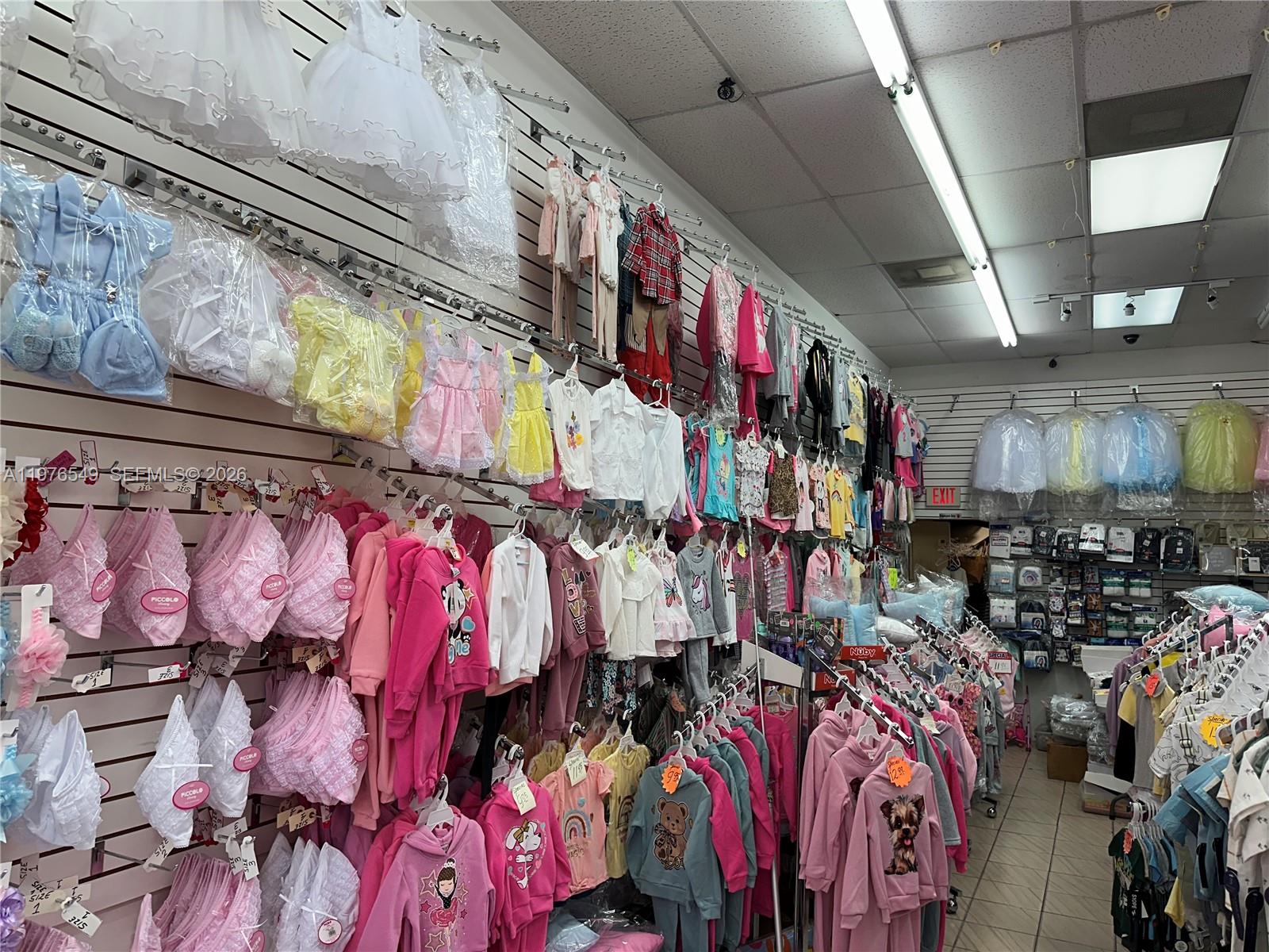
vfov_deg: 56.8
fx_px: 880
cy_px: 476
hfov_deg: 71.6
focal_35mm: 24
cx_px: 634
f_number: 1.78
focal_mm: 6.86
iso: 64
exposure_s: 1/120
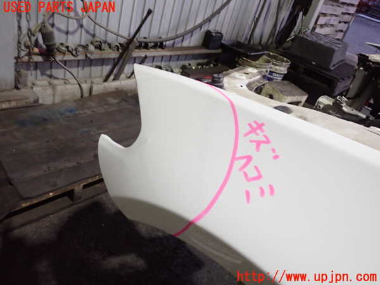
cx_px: 190
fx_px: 329
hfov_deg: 60.0
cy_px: 142
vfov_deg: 46.8
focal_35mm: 30
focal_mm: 5.4
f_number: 2.3
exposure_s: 1/30
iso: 500
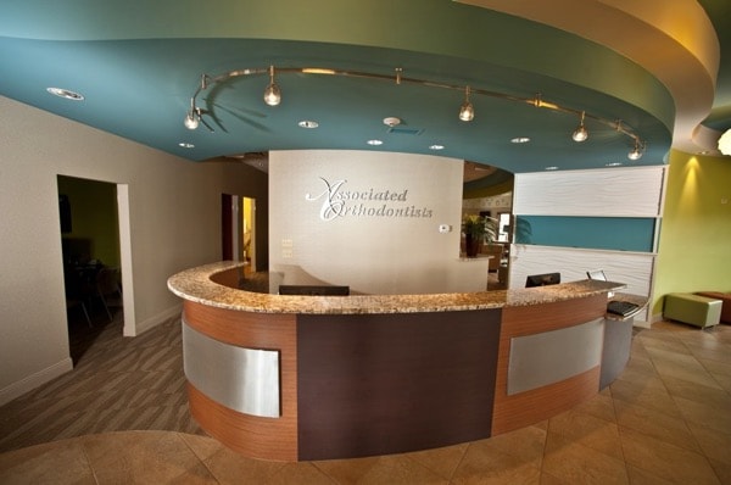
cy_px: 242
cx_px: 366
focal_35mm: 14
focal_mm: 14
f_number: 5.6
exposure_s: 1/13
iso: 200
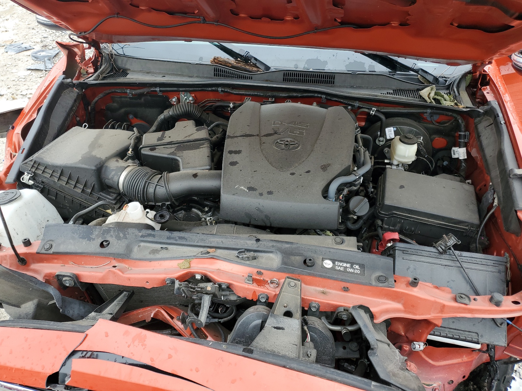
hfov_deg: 67.3
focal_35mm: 26
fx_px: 392
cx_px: 261
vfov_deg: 53.1
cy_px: 196
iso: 50
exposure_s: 1/217
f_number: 1.5
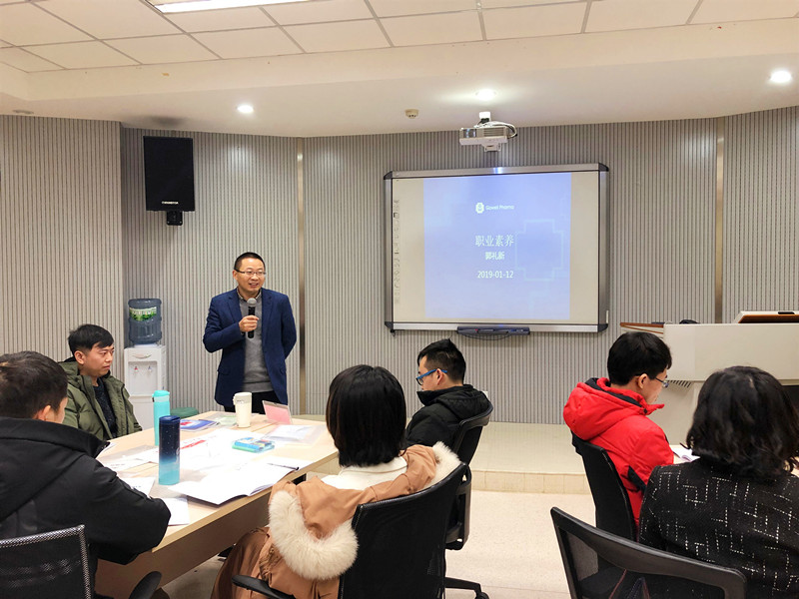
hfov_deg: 63.4
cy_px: 300
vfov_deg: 49.7
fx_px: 646
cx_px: 400
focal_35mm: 28
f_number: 1.8
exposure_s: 1/17
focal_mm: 4
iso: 50
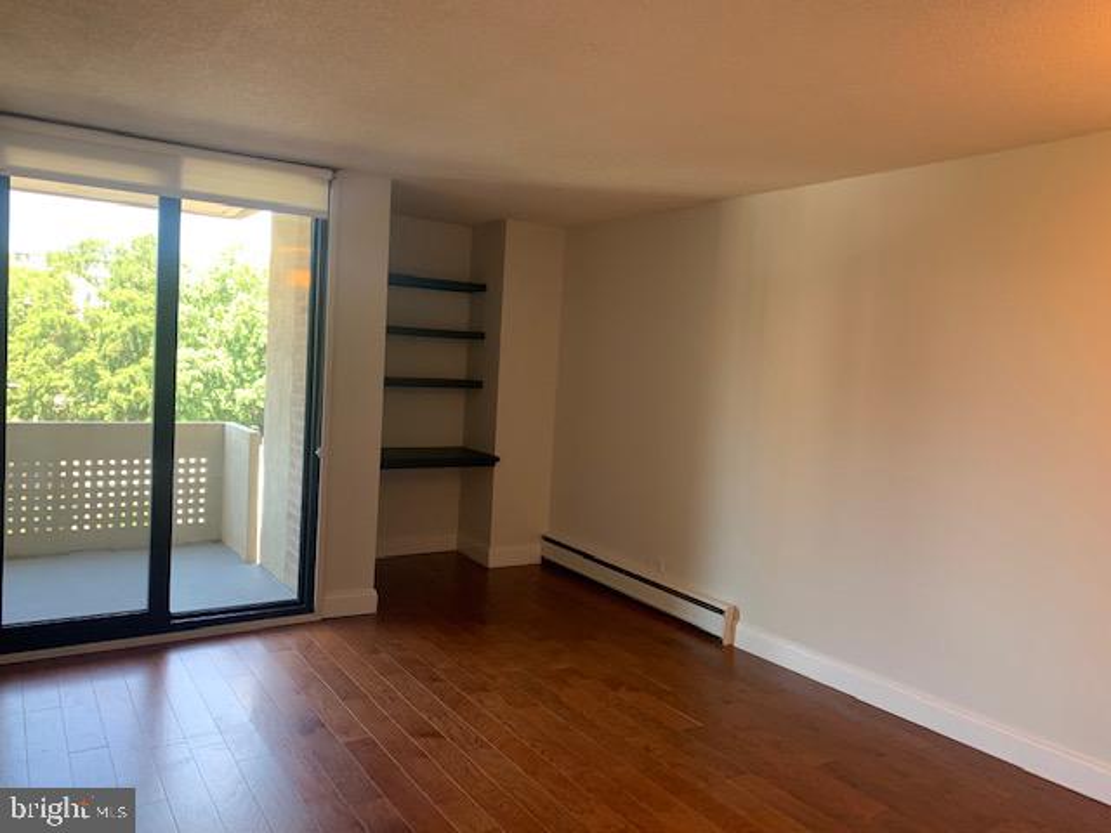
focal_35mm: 26
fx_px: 834
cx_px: 556
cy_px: 416
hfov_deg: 67.3
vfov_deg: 53.1
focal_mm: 4.25
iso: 80
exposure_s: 1/60
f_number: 1.8
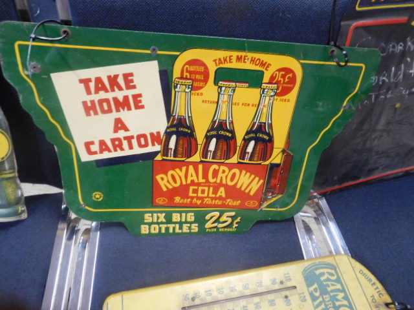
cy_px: 155
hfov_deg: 69.4
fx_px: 299
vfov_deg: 54.9
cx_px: 207
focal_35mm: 25
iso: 640
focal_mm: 4.5
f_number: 3.4
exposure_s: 1/8
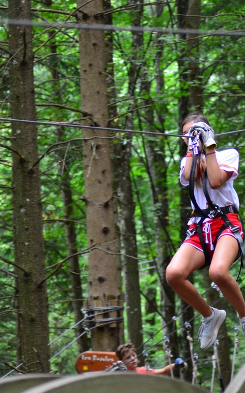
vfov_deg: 11.1
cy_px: 196
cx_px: 188
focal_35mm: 189
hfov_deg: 6.9
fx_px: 2020
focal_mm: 82
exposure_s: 1/160
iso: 1600
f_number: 4
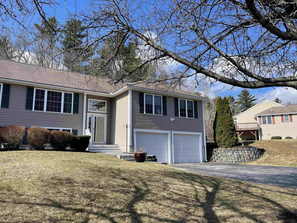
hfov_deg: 69.4
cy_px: 112
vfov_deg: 54.9
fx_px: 214
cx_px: 148
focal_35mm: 25
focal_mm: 5.1
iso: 32
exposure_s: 1/2083
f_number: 1.6
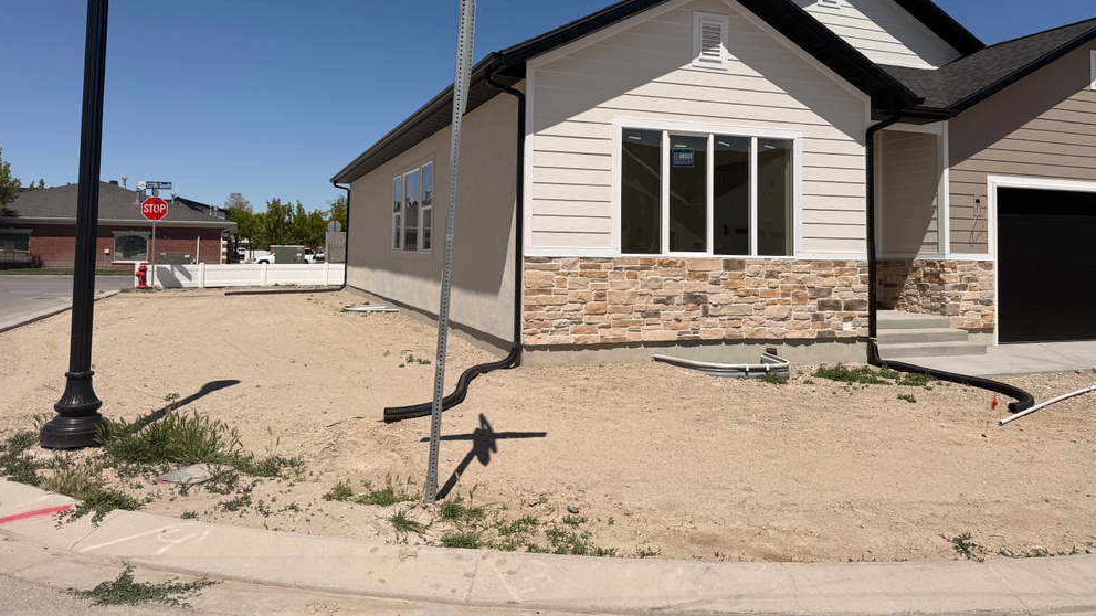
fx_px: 785
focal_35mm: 27
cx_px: 551
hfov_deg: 69.9
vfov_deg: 42.3
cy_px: 201
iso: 80
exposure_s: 1/10309
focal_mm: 6.76
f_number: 1.78
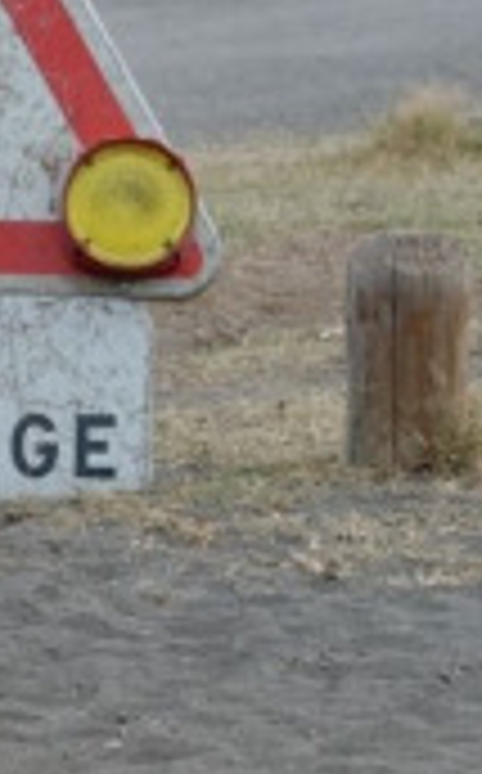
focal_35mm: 696
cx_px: -1234
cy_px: -45
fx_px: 14678
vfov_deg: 3.0
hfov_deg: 1.9
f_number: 8
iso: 320
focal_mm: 98
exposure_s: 1/320
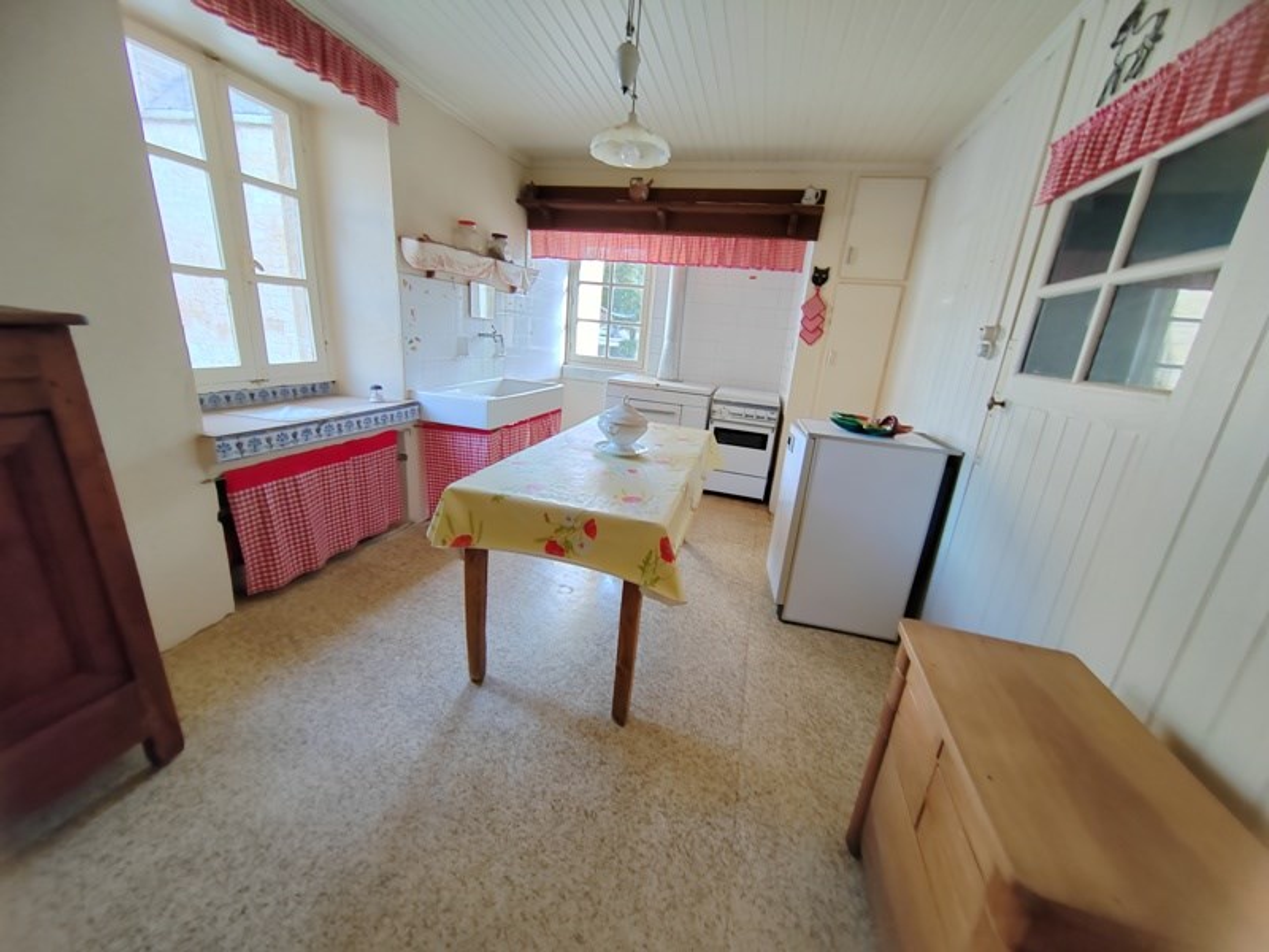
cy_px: 476
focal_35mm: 13
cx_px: 634
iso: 500
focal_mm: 2.16
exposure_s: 1/33
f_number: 2.2
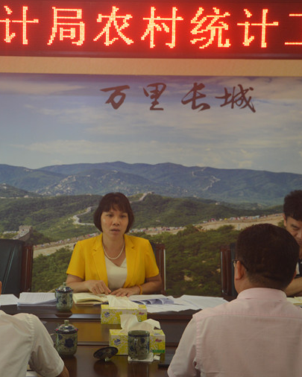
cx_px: 114
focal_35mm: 78
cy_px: 187
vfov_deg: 24.5
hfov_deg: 19.7
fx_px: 868
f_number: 4.5
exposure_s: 1/60
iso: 400
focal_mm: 35
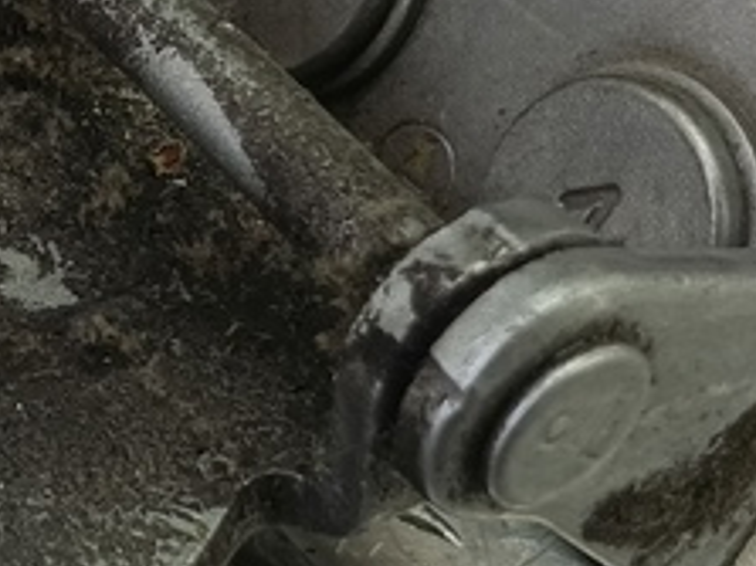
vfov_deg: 11.9
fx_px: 2707
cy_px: 241
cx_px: 44
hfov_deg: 15.7
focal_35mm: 124
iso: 116
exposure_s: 1/50
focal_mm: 4.11
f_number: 1.6
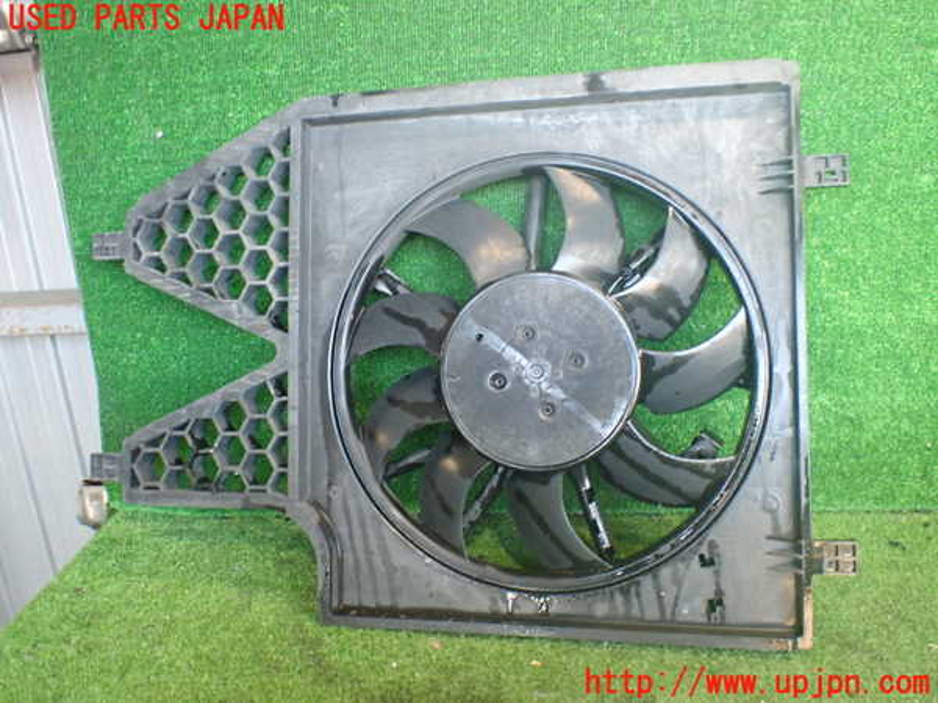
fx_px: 813
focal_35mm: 30
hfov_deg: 60.0
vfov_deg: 46.8
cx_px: 469
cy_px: 352
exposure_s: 1/80
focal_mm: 5.4
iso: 800
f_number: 2.3
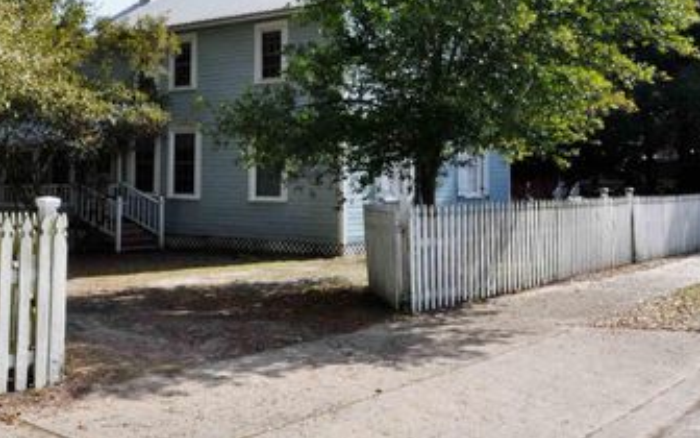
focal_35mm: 48
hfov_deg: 41.5
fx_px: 911
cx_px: 240
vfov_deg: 26.6
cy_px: 100
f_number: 25
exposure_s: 1/200
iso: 1250
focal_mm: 21
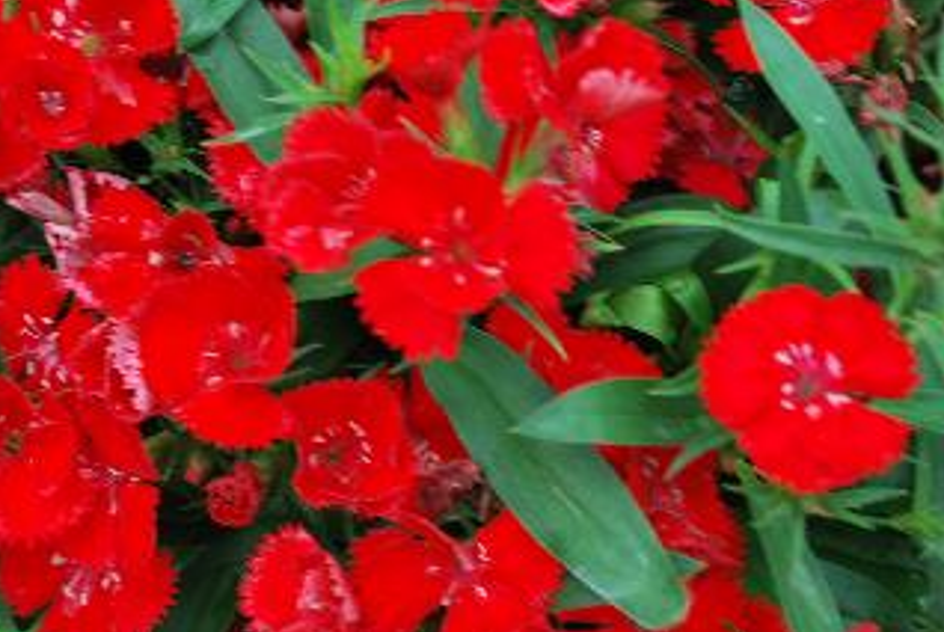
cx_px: 353
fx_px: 2179
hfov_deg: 24.4
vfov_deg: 16.5
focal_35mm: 83
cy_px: 243
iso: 110
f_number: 8
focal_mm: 44
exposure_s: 1/60
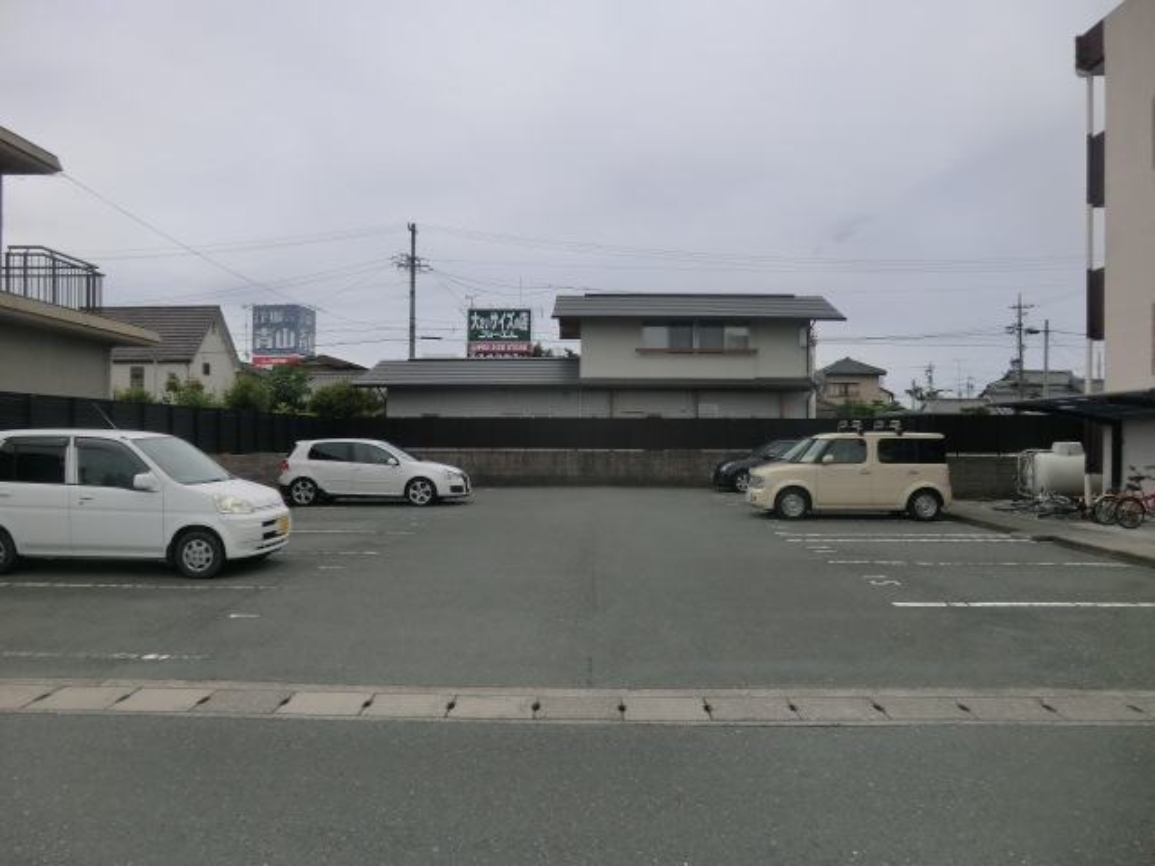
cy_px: 433
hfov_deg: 71.6
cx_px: 578
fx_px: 801
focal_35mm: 24
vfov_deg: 56.8
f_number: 7.5
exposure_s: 1/320
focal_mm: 4.3
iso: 80
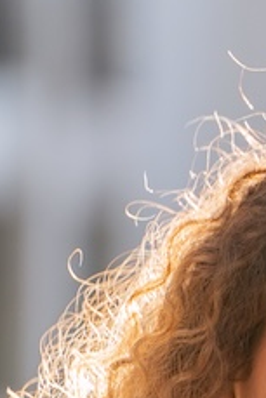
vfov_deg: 2.9
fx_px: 7735
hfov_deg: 2.0
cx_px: 768
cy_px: 402
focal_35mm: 699
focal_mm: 160
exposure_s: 1/800
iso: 400
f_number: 2.8
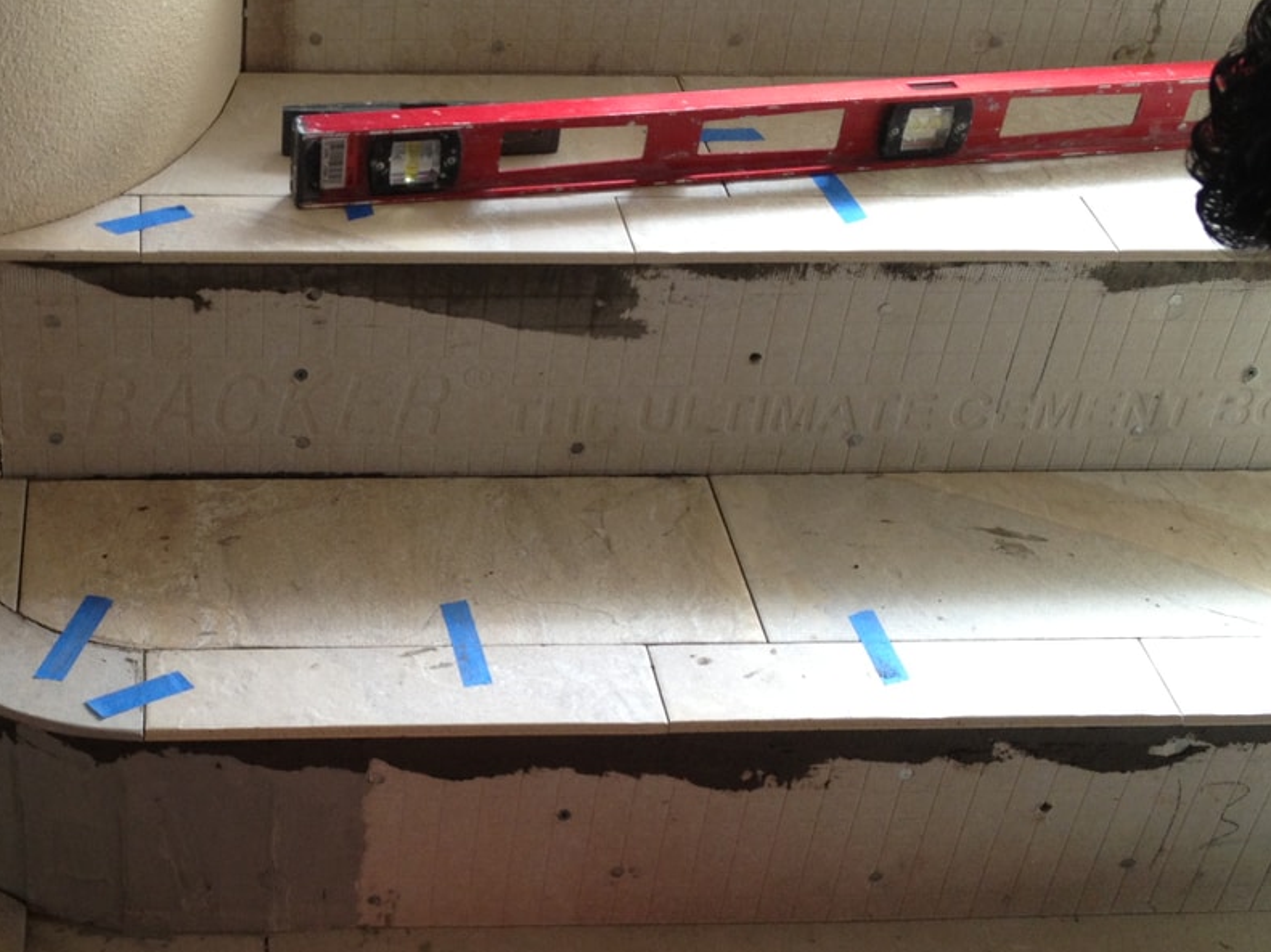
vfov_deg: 24.8
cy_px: 559
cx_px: 316
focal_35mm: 59
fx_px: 2166
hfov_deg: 32.1
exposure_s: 1/120
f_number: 2.4
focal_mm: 4.28
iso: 80
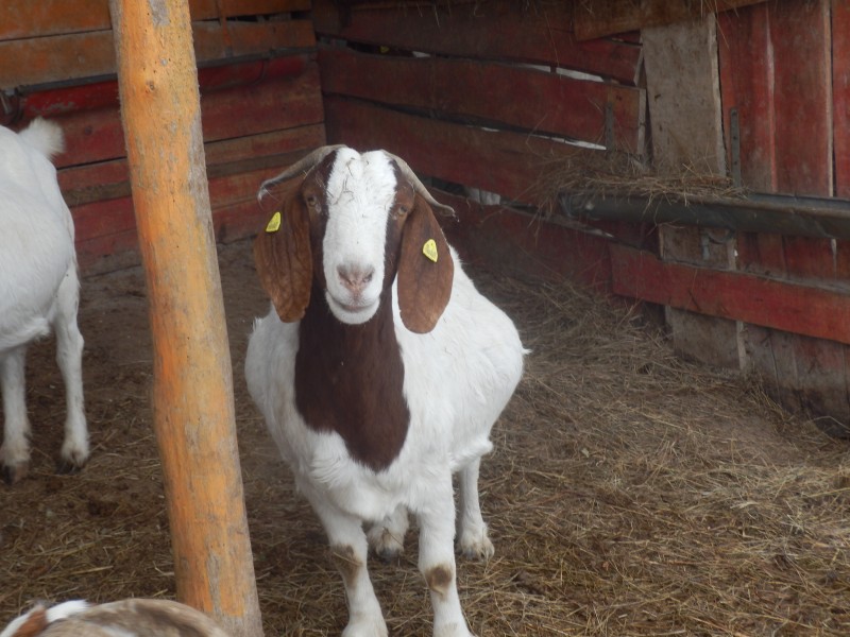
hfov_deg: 28.2
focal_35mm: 69
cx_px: 425
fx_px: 1694
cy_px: 318
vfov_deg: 21.3
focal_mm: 12.3
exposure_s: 1/80
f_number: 4.8
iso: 80
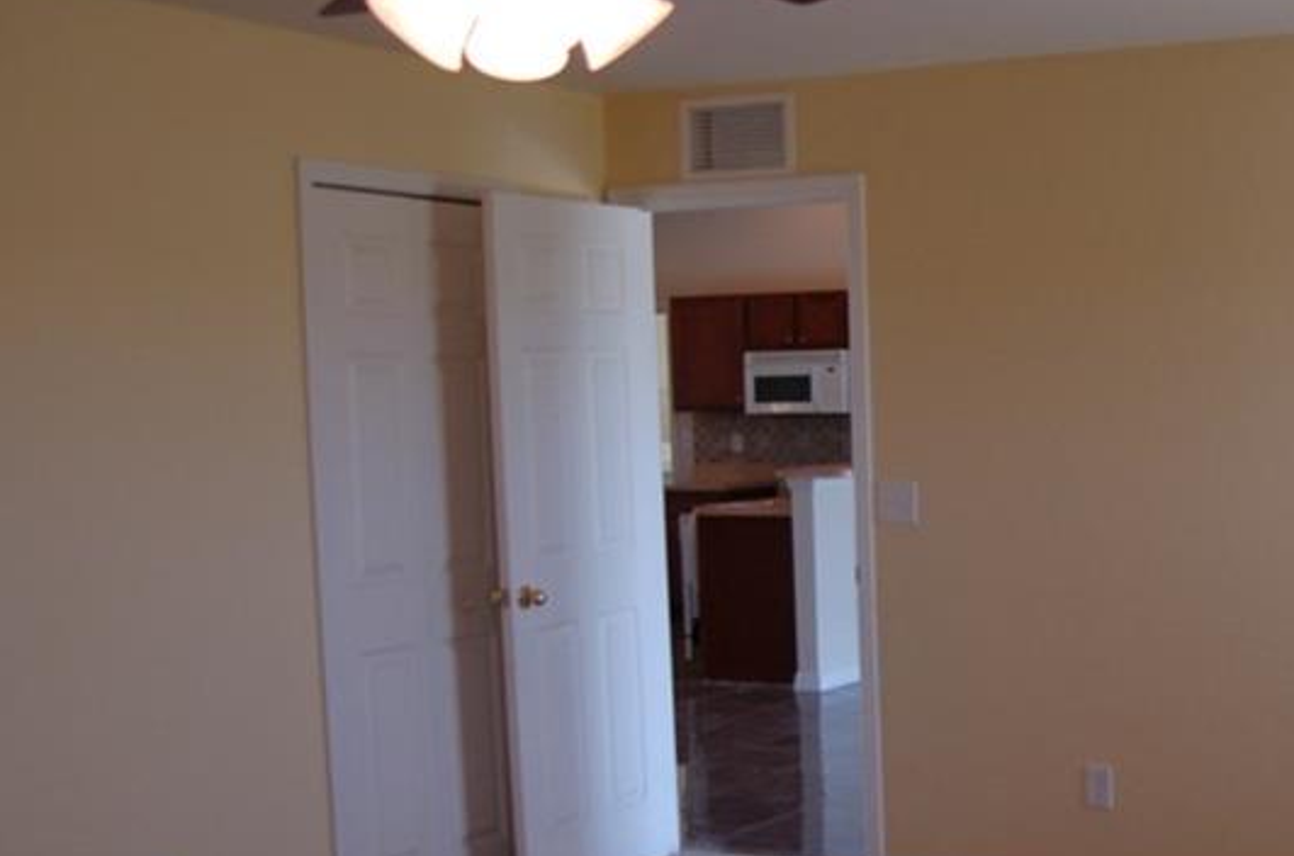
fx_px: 1865
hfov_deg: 36.0
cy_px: 567
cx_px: 1163
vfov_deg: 25.7
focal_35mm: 52
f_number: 3.5
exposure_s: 1/125
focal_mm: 18
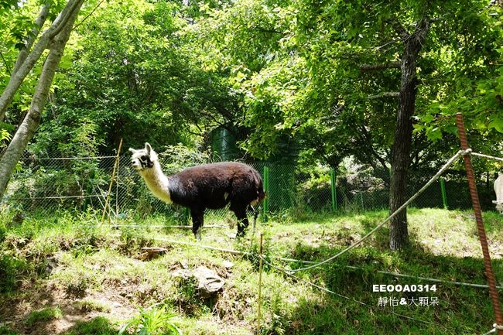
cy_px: 168
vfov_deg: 37.8
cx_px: 252
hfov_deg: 54.4
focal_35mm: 35
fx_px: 489
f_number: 5.6
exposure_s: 1/100
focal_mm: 12.99
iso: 125
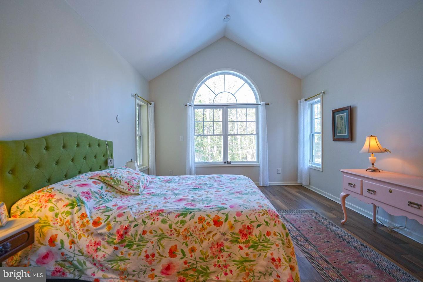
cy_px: 141
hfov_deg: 96.7
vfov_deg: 73.7
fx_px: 188
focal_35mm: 16
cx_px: 212
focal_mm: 16
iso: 800
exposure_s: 1/160
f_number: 4
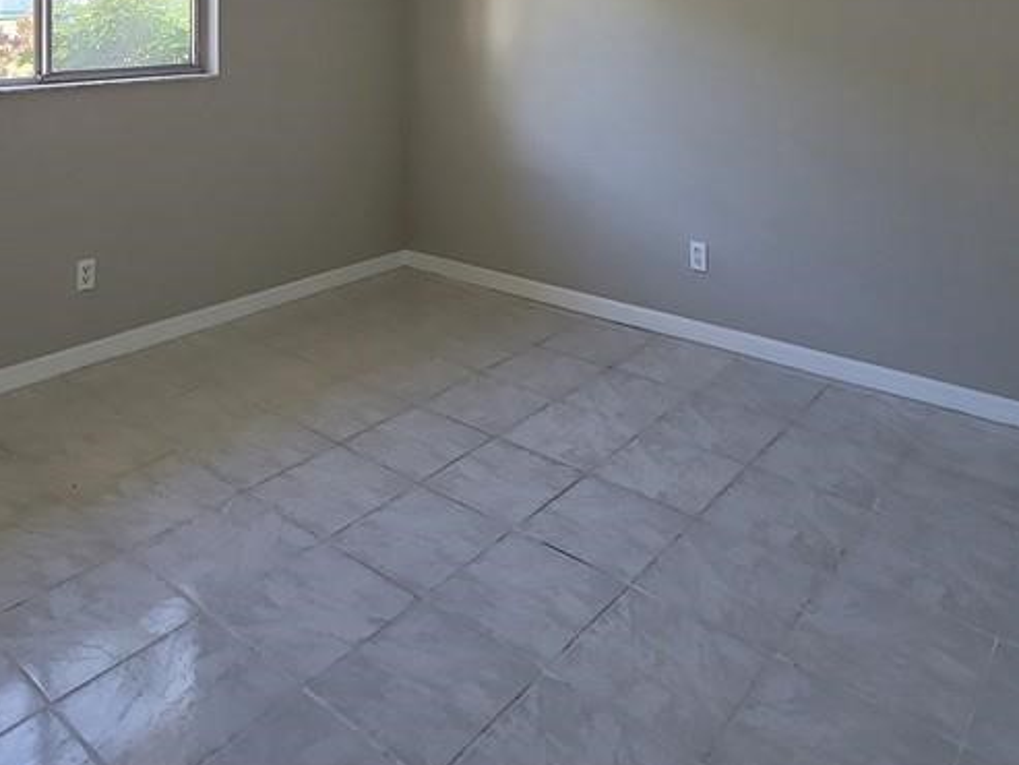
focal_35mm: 27
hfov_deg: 65.3
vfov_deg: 44.0
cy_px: 2
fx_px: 795
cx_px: 480
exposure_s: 1/60
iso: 160
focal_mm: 2.2
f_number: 2.2
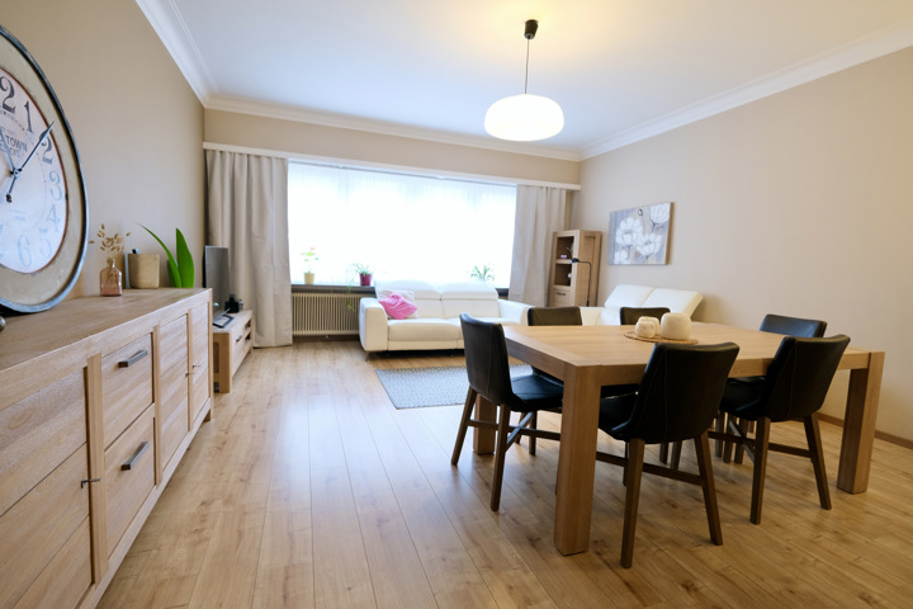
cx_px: 456
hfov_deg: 96.7
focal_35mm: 16
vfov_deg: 73.7
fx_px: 406
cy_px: 304
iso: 1000
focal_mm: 10.5
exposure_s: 1/30
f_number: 4
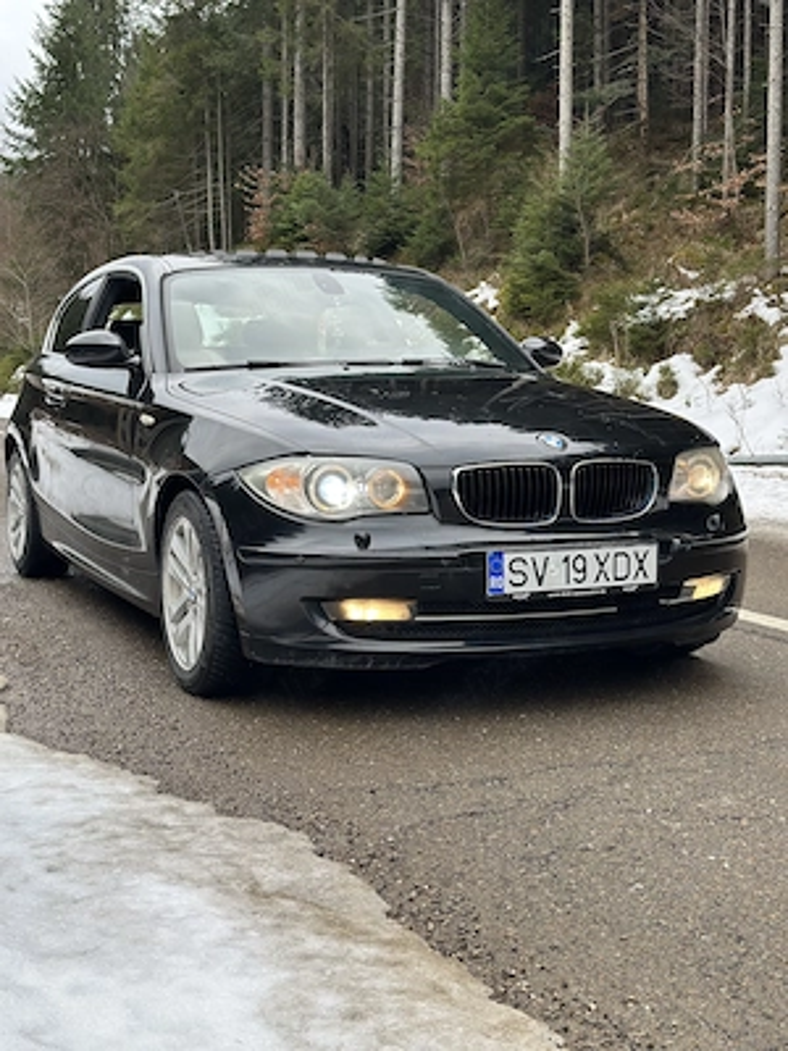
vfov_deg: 39.7
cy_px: 526
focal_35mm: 48
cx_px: 394
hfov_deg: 30.3
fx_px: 1457
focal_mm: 6.86
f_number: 1.78
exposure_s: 1/506
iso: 80
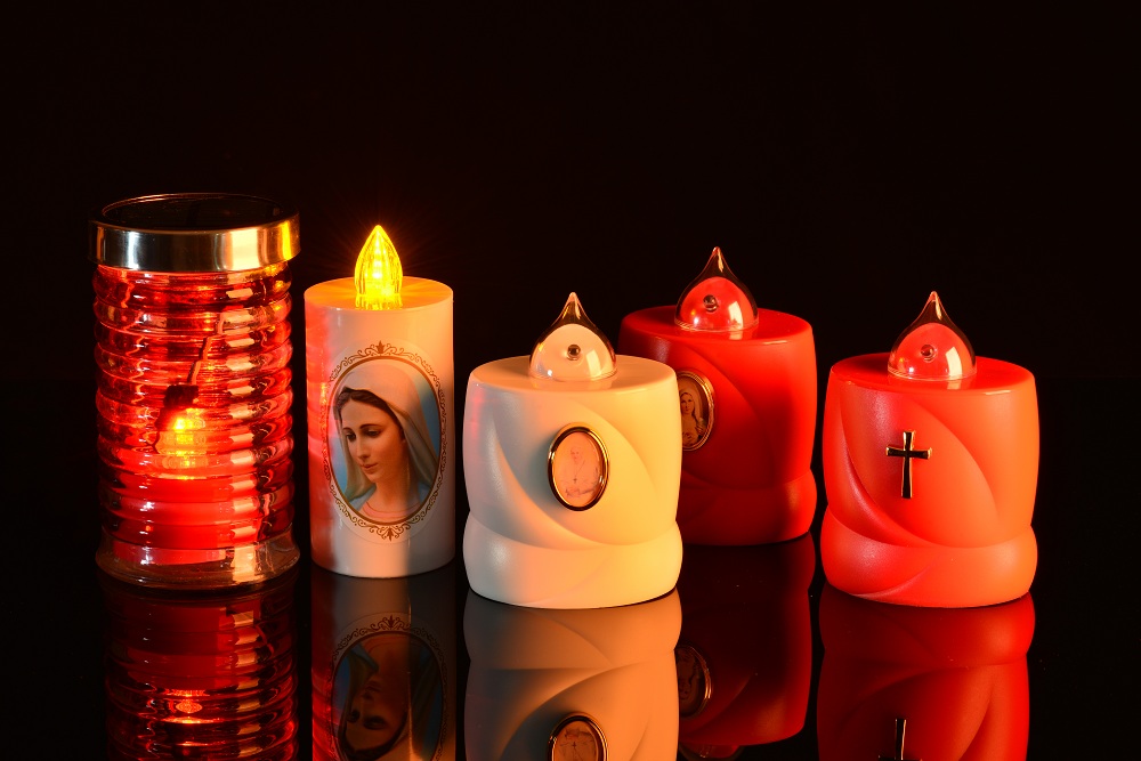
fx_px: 3328
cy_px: 380
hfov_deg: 19.5
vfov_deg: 13.0
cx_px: 570
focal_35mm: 105
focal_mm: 105
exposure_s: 30
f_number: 16
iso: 100
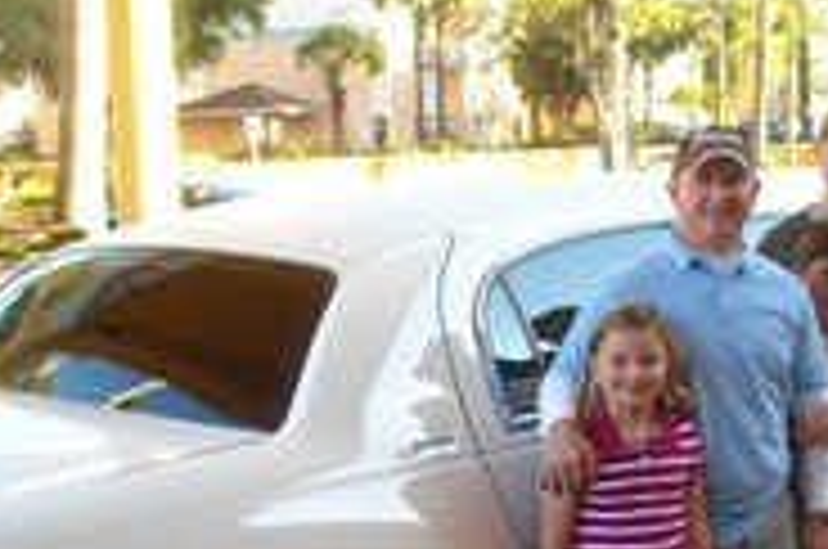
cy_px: 464
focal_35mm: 73
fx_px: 1676
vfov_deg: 18.4
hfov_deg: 27.4
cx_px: 598
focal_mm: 5.7
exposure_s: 1/201
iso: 183
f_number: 2.8
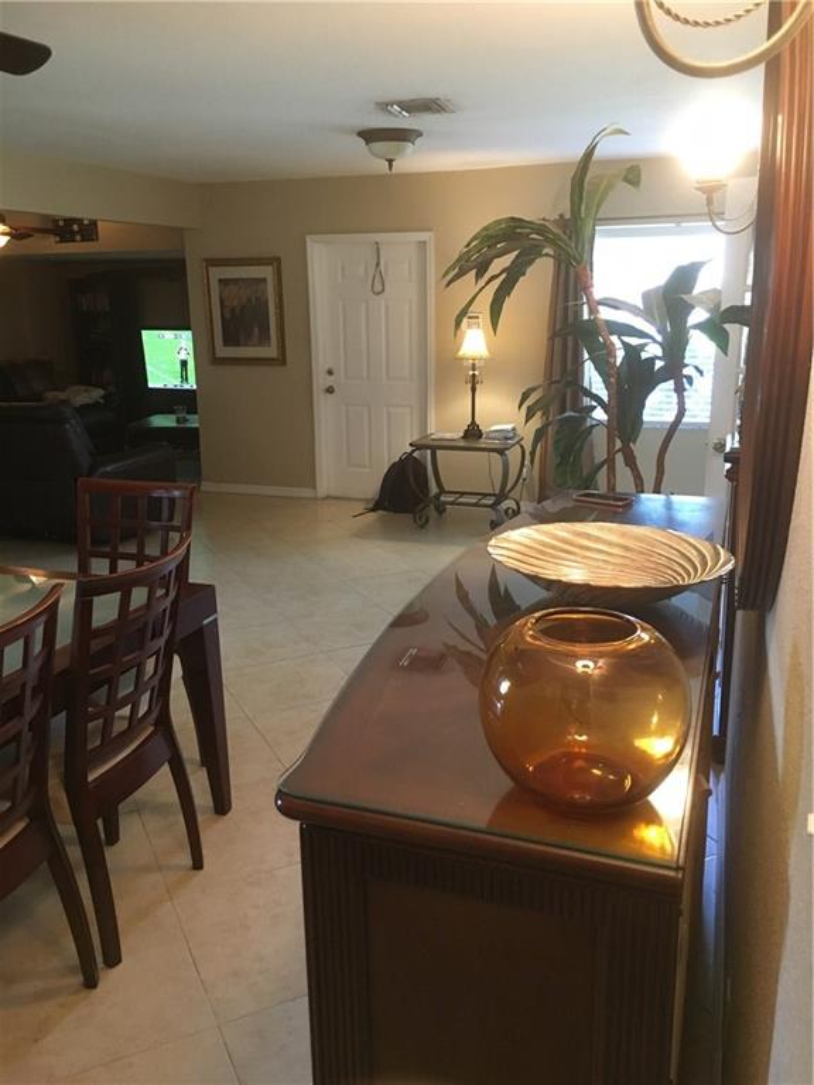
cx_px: 407
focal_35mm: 29
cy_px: 542
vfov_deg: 61.7
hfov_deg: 48.2
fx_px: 909
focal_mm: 4.15
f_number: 2.2
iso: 200
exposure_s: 1/20
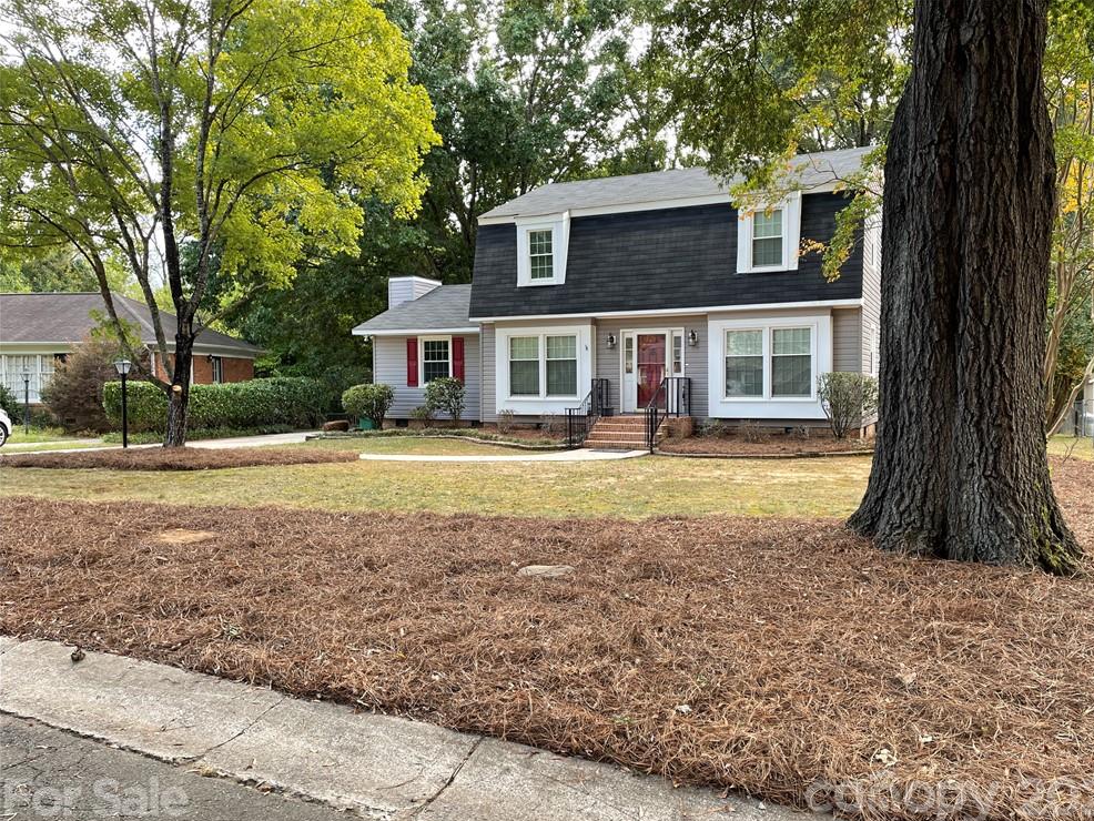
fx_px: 854
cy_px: 425
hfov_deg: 65.3
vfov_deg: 51.4
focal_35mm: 27
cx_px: 567
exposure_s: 1/121
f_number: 1.6
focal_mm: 4.2
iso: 32
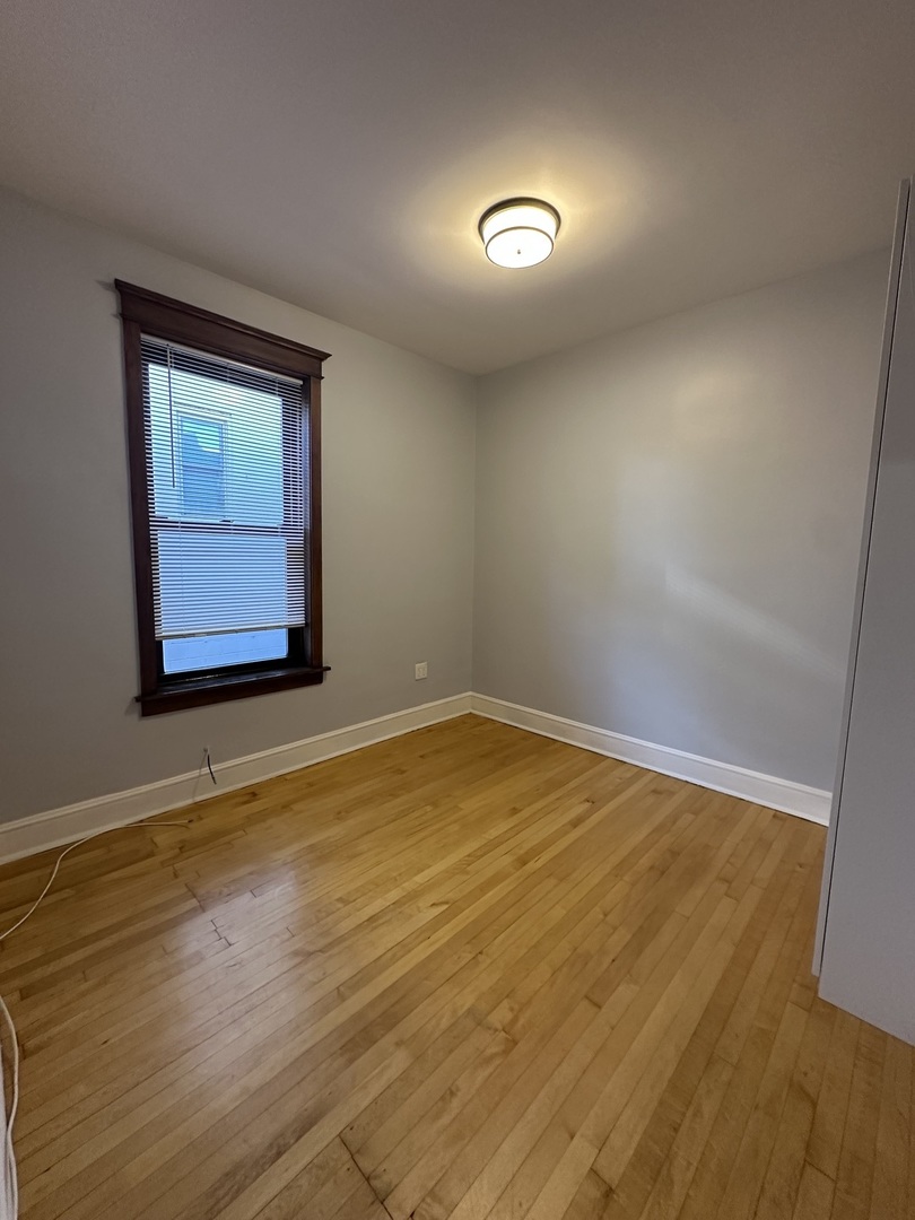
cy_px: 610
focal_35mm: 14
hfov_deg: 85.7
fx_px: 493
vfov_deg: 102.1
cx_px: 458
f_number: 2.2
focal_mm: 2.22
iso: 400
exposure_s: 1/60
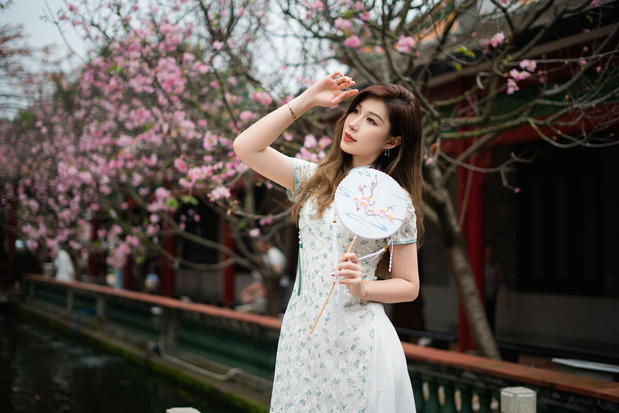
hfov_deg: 39.6
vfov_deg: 27.0
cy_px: 206
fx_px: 860
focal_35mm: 50
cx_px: 310
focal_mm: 50
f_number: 1.8
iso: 100
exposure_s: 1/320
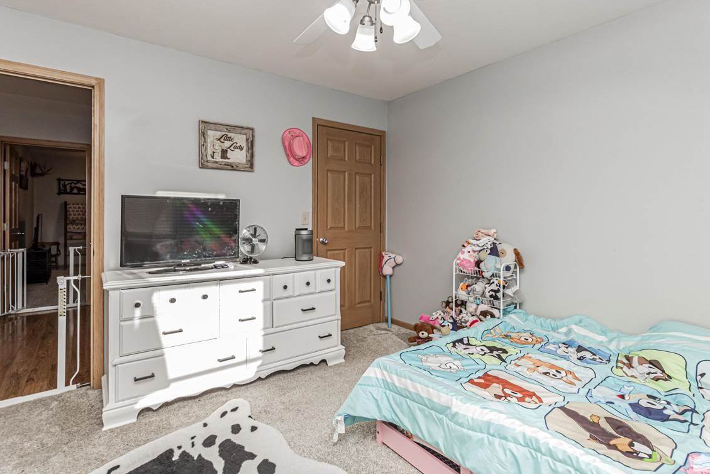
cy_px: 234
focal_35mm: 17
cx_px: 341
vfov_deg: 70.5
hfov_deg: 93.2
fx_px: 335
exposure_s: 1/60
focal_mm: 10
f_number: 10
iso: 500
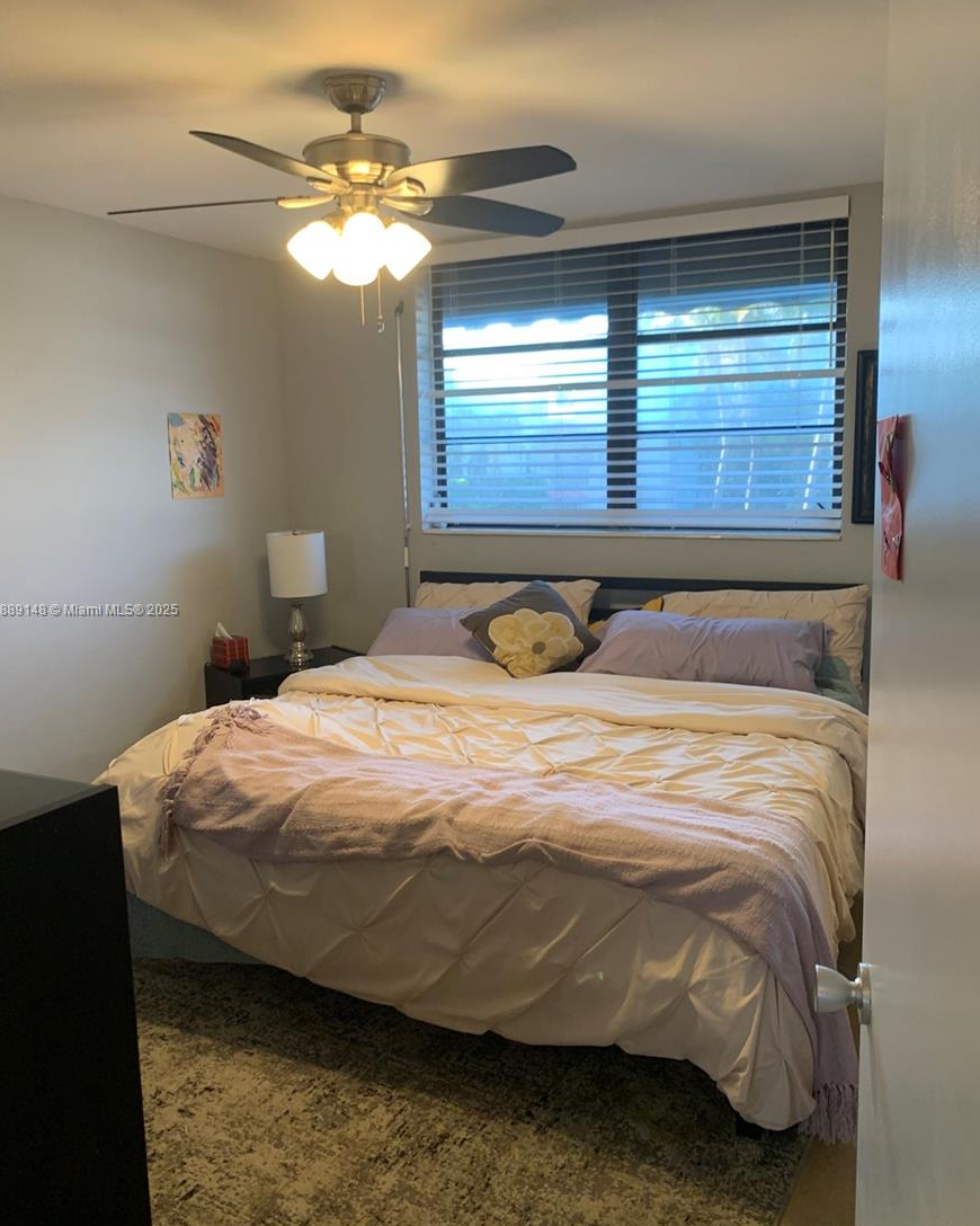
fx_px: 1015
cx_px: 479
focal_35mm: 28
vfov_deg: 62.2
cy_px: 611
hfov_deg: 51.5
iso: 100
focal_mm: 4.25
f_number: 1.8
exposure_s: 1/60
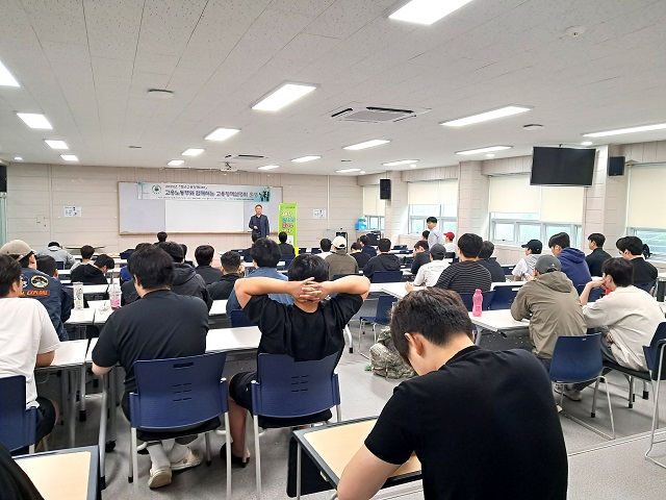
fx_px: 519
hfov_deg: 65.3
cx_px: 333
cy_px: 250
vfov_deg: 51.4
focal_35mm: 27
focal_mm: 4
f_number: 1.8
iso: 200
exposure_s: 1/60
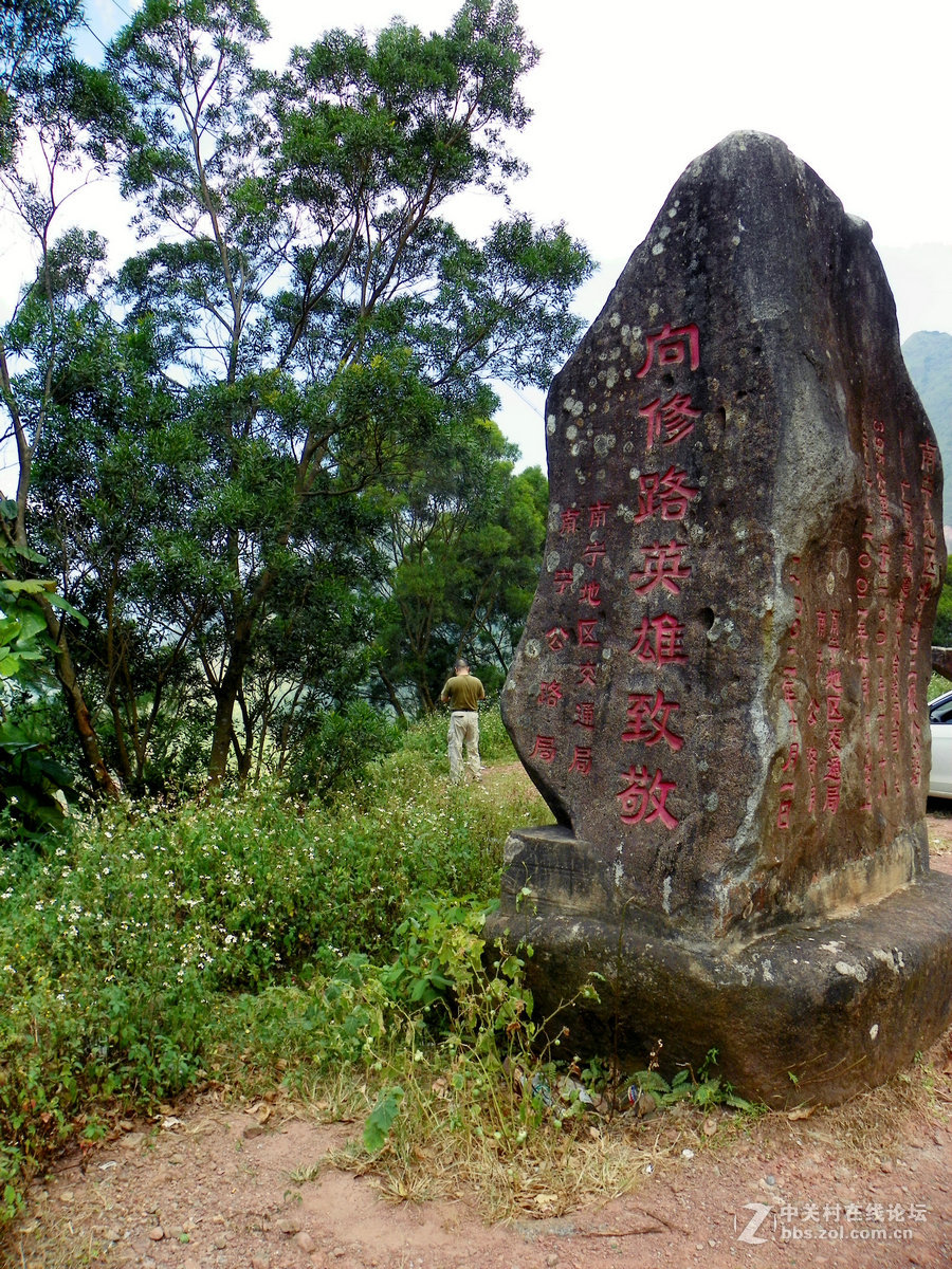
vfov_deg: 67.3
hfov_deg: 53.1
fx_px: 953
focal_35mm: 26
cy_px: 634
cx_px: 476
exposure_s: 1/200
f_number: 3.5
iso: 64
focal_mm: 4.6
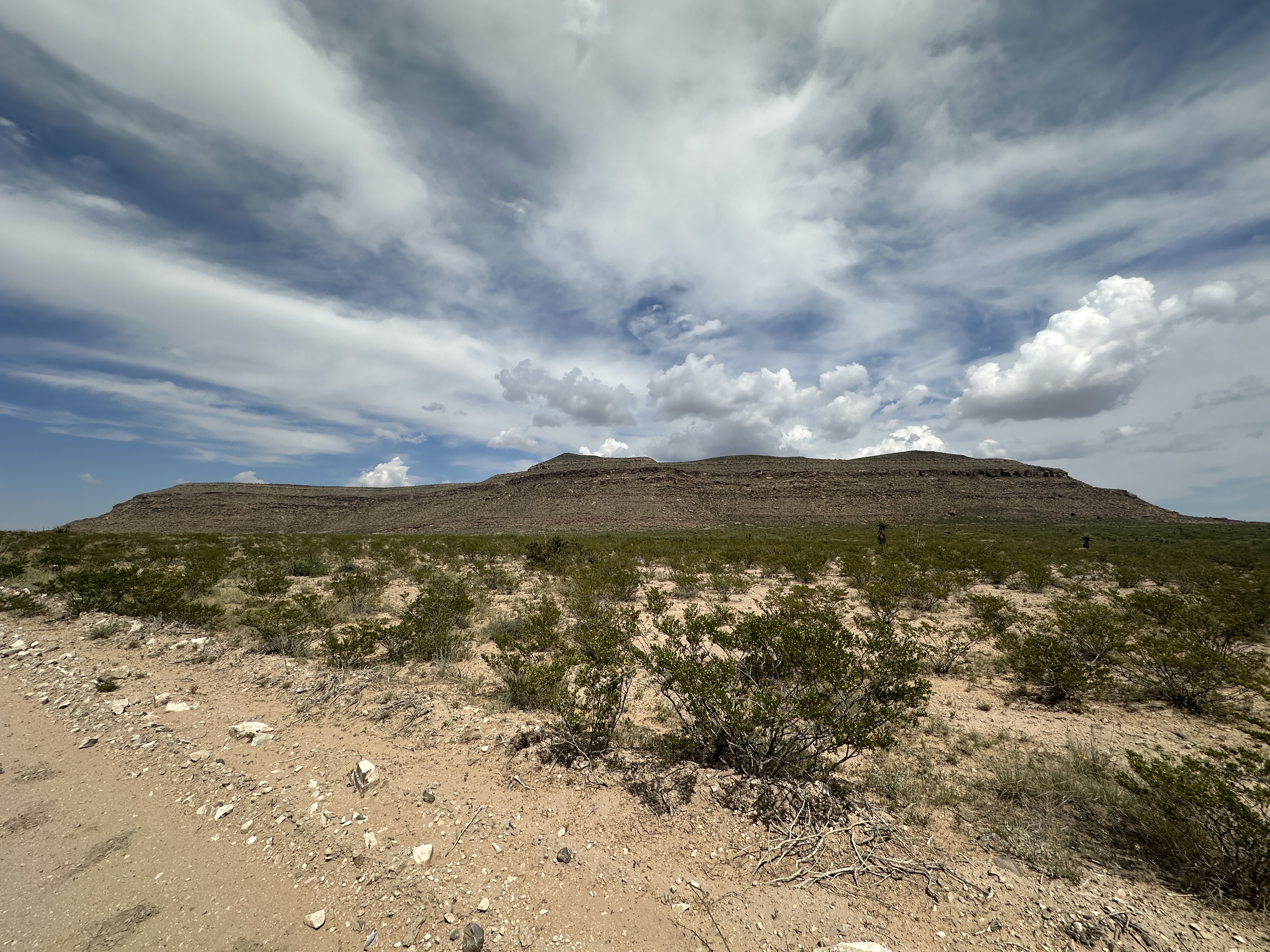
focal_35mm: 14
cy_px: 476
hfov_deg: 102.1
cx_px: 635
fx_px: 514
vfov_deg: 85.7
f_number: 2.2
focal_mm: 2.22
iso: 50
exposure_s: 1/4464
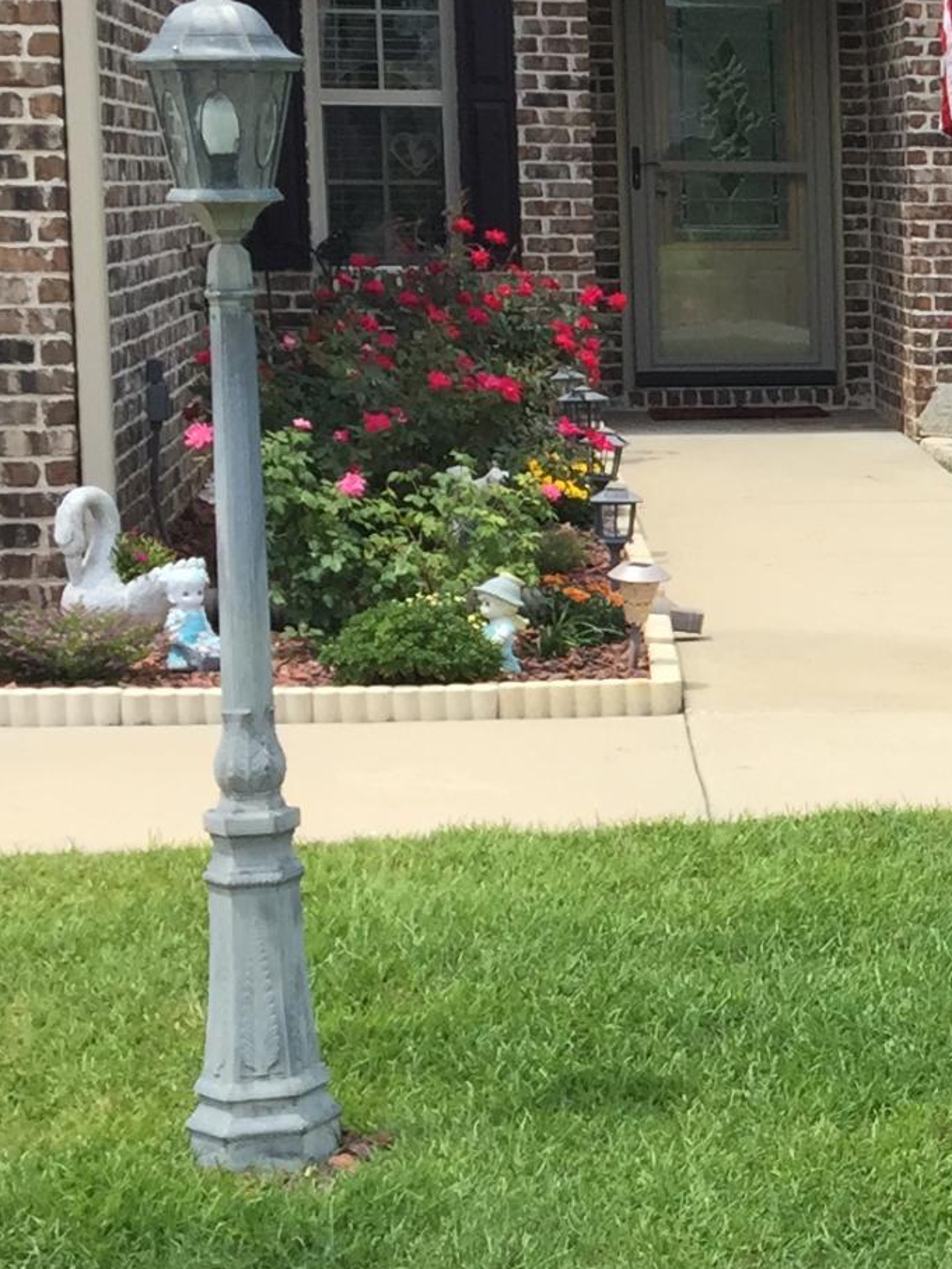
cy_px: 550
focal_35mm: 96
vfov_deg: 20.4
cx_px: 1828
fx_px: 3519
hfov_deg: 13.5
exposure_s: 1/964
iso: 32
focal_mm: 4.15
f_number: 2.2
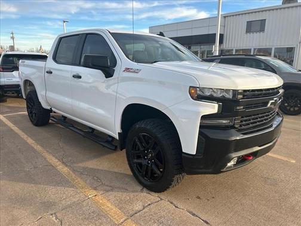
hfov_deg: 67.3
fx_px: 226
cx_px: 150
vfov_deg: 53.1
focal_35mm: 26
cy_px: 113
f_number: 1.5
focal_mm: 5.7
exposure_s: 1/887
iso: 50
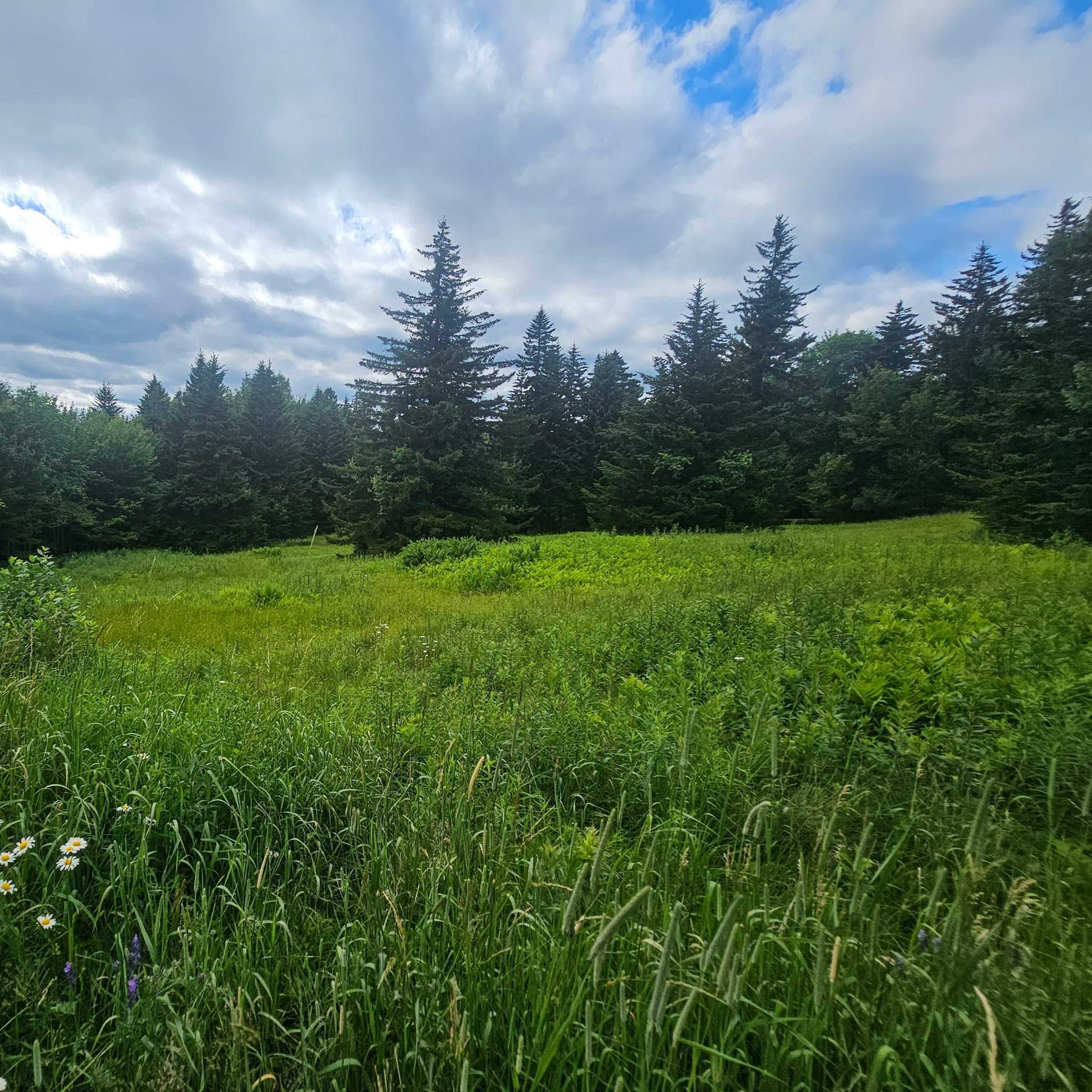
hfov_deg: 84.7
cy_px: 530
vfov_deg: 87.4
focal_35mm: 16
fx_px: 571
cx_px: 373
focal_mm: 2.2
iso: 50
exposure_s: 1/2790
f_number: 2.2
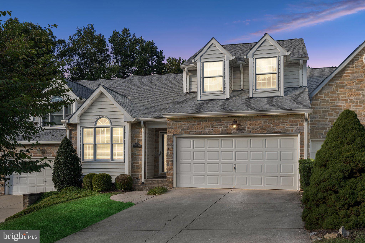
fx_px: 355
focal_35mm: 35
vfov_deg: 37.8
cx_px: 182
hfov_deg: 54.4
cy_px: 122
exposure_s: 1/640
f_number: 7.1
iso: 200
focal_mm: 35
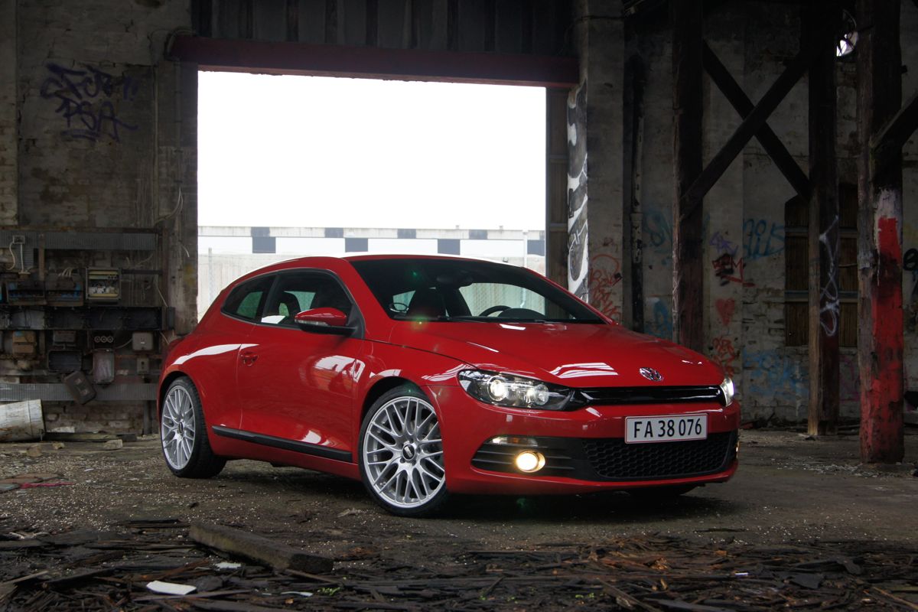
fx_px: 1339
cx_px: 459
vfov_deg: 25.8
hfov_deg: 37.9
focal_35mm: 52
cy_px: 306
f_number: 5
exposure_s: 1/60
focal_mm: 35
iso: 320
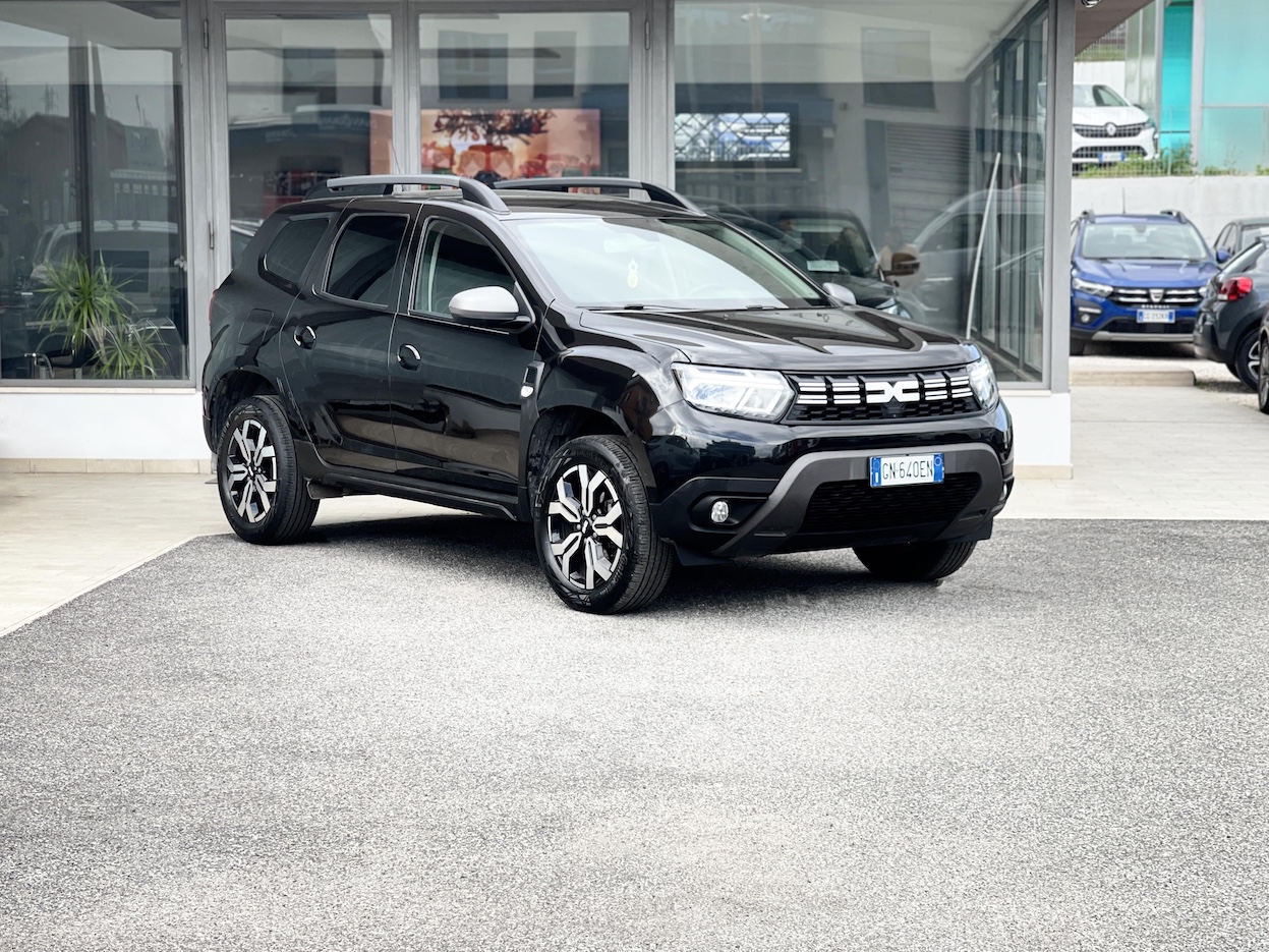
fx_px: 2346
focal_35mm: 64
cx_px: 634
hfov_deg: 30.3
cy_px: 476
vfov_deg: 22.9
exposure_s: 1/121
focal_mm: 7.5
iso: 25
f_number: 2.2
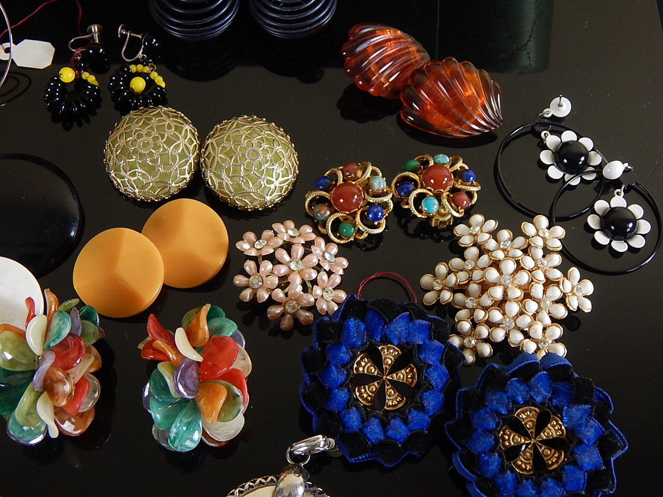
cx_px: 332
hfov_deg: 35.5
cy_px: 248
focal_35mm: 54
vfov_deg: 27.0
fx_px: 1034
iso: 180
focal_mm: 9.7
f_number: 3.8
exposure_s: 1/30
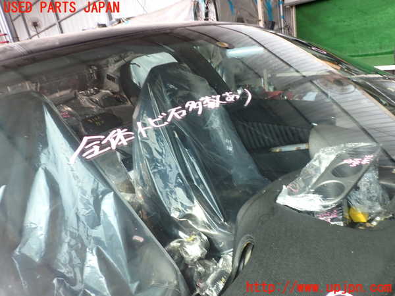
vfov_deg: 54.9
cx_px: 198
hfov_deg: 69.4
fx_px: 285
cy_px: 148
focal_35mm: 25
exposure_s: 1/100
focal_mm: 4.5
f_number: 2.8
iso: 100
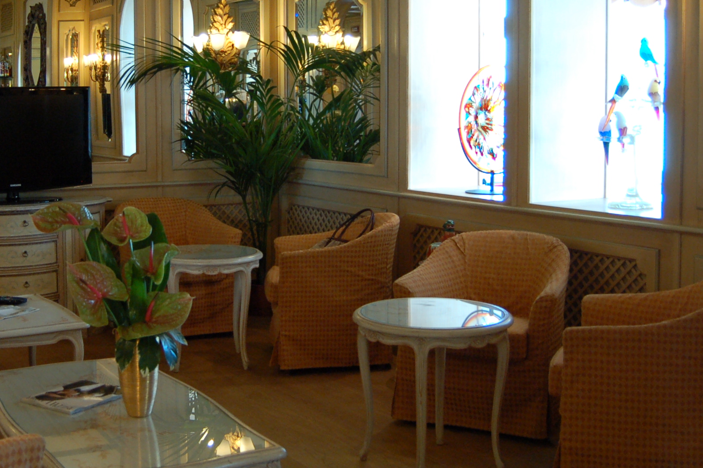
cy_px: 163
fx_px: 995
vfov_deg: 26.3
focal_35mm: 51
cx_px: 230
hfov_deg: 38.4
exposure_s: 1/30
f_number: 3.5
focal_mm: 18
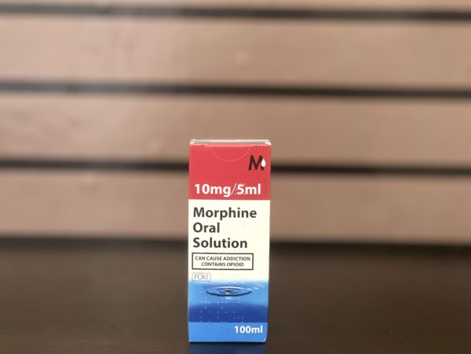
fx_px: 1048
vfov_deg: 19.1
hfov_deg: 25.3
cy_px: 177
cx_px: 236
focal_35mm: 77
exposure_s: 1/25
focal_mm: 9
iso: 320
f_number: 2.8
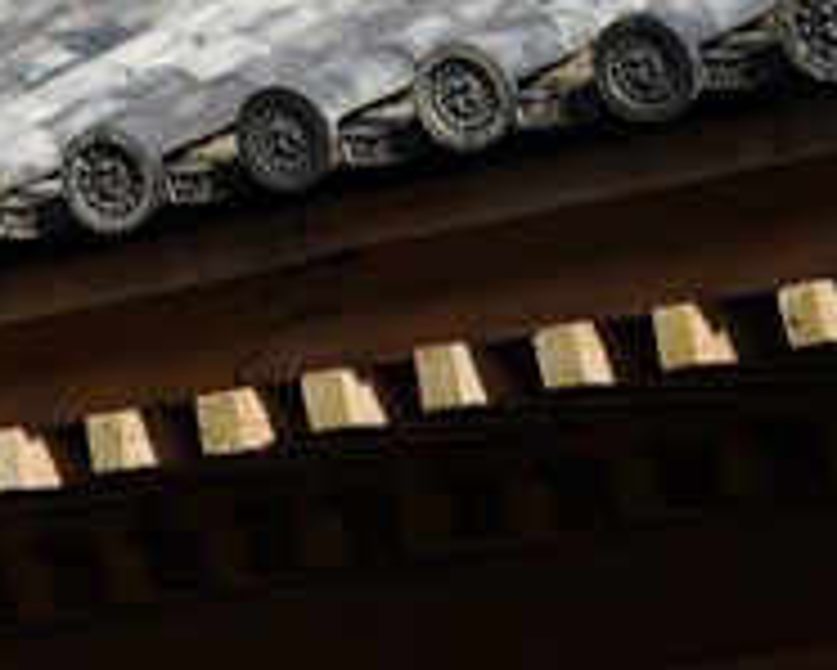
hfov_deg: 8.0
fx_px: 5750
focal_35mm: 232
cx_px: -702
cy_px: -850
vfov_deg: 6.4
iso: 100
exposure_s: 1/160
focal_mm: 45
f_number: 10
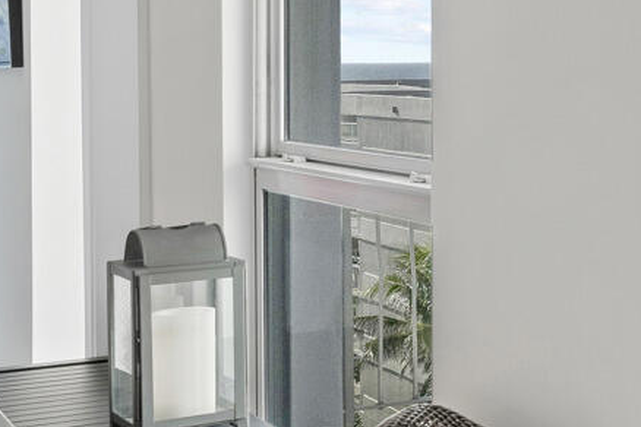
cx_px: 1130
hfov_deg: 19.5
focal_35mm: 80
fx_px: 1424
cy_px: 10
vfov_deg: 16.7
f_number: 8
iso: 100
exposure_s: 1/13
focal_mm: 14
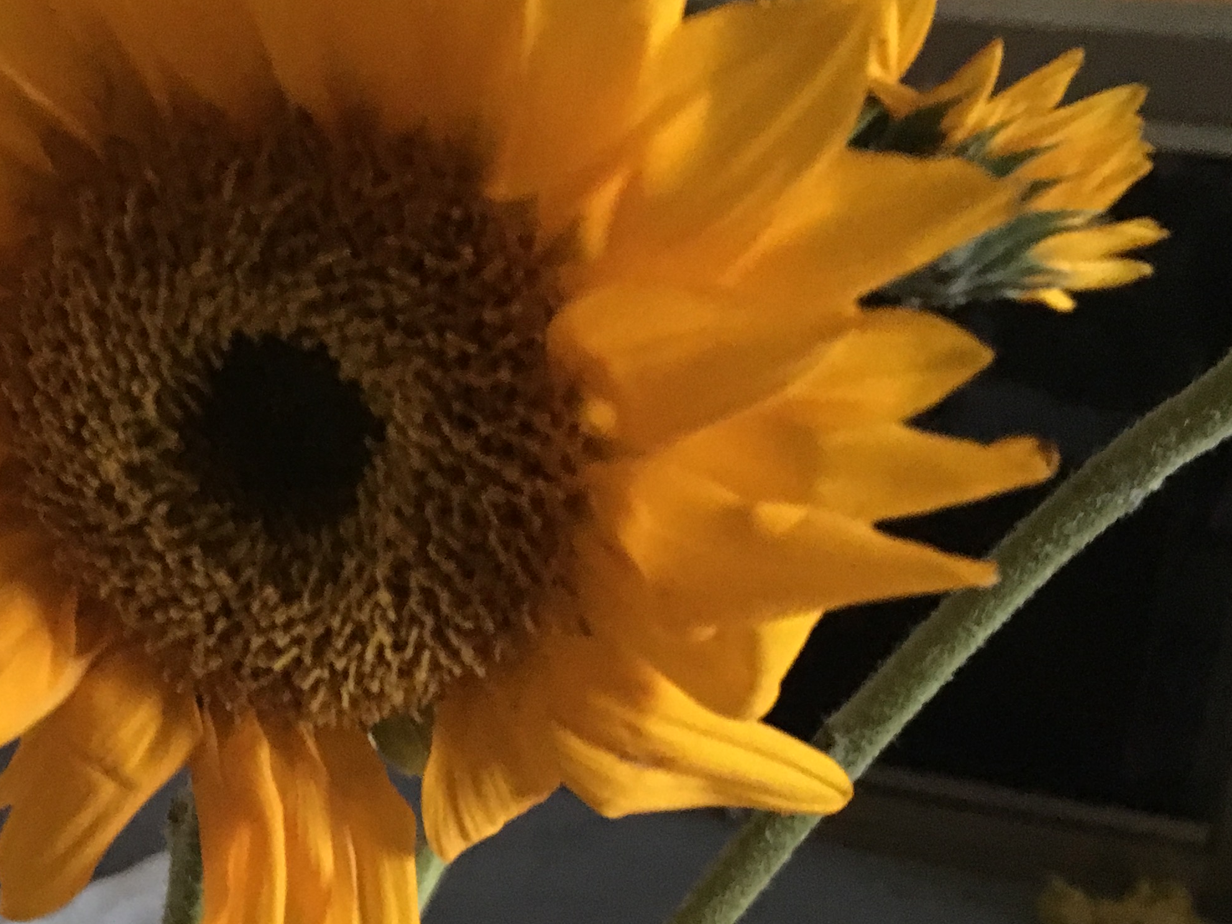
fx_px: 2100
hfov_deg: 31.3
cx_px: 145
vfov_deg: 24.7
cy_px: 626
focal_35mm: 59
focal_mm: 4.15
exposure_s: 1/15
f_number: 2.2
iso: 500
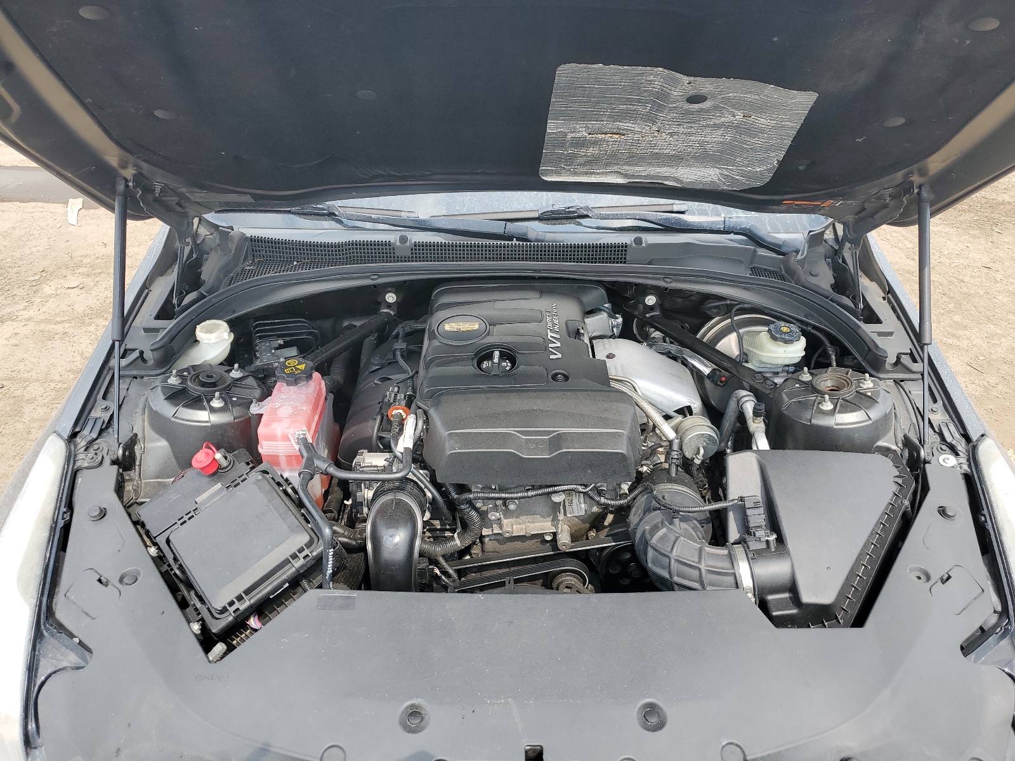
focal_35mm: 26
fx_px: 762
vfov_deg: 53.1
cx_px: 508
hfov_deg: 67.3
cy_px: 380
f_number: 1.5
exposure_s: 1/625
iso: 50
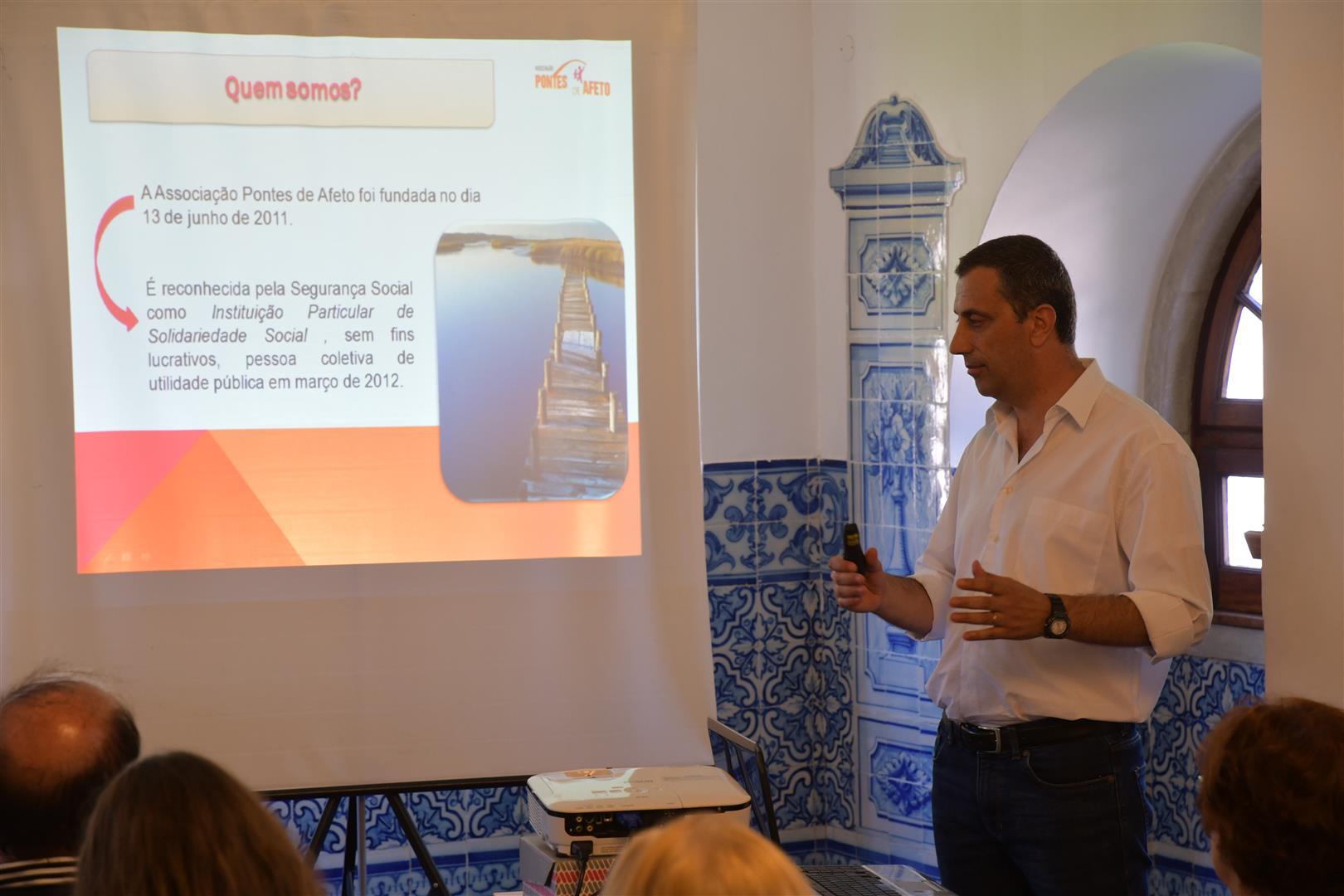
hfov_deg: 19.5
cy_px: 448
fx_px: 3920
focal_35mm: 105
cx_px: 672
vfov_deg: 13.0
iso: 640
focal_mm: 70
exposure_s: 1/100
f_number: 5
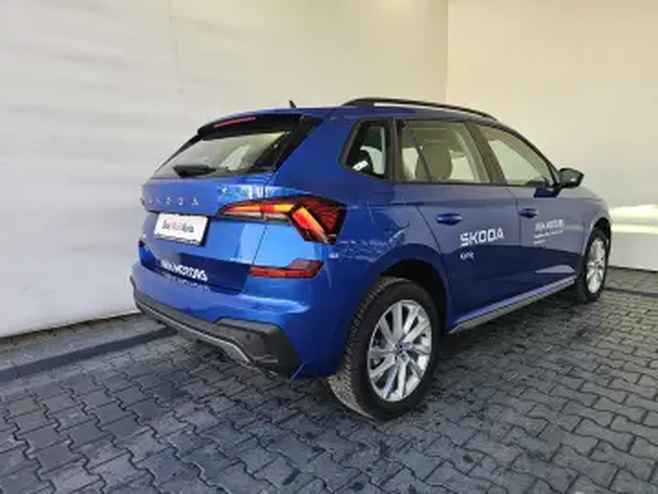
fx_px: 437
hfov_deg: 73.9
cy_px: 247
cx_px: 329
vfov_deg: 58.9
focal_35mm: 23
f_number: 1.7
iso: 40
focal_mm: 6.3
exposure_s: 1/190
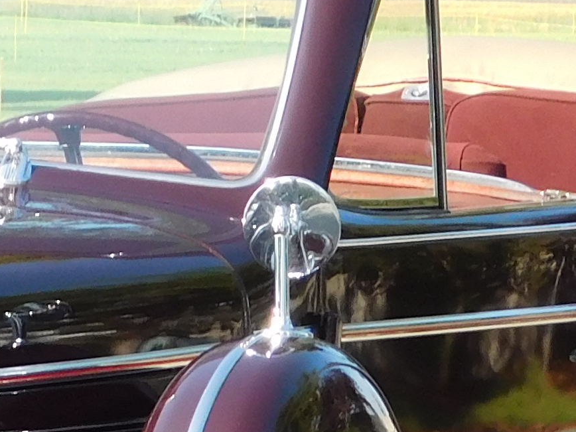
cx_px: -263
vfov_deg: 3.9
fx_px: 6273
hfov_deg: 5.2
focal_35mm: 377
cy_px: 702
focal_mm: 12.6
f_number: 4.3
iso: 125
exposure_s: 1/200
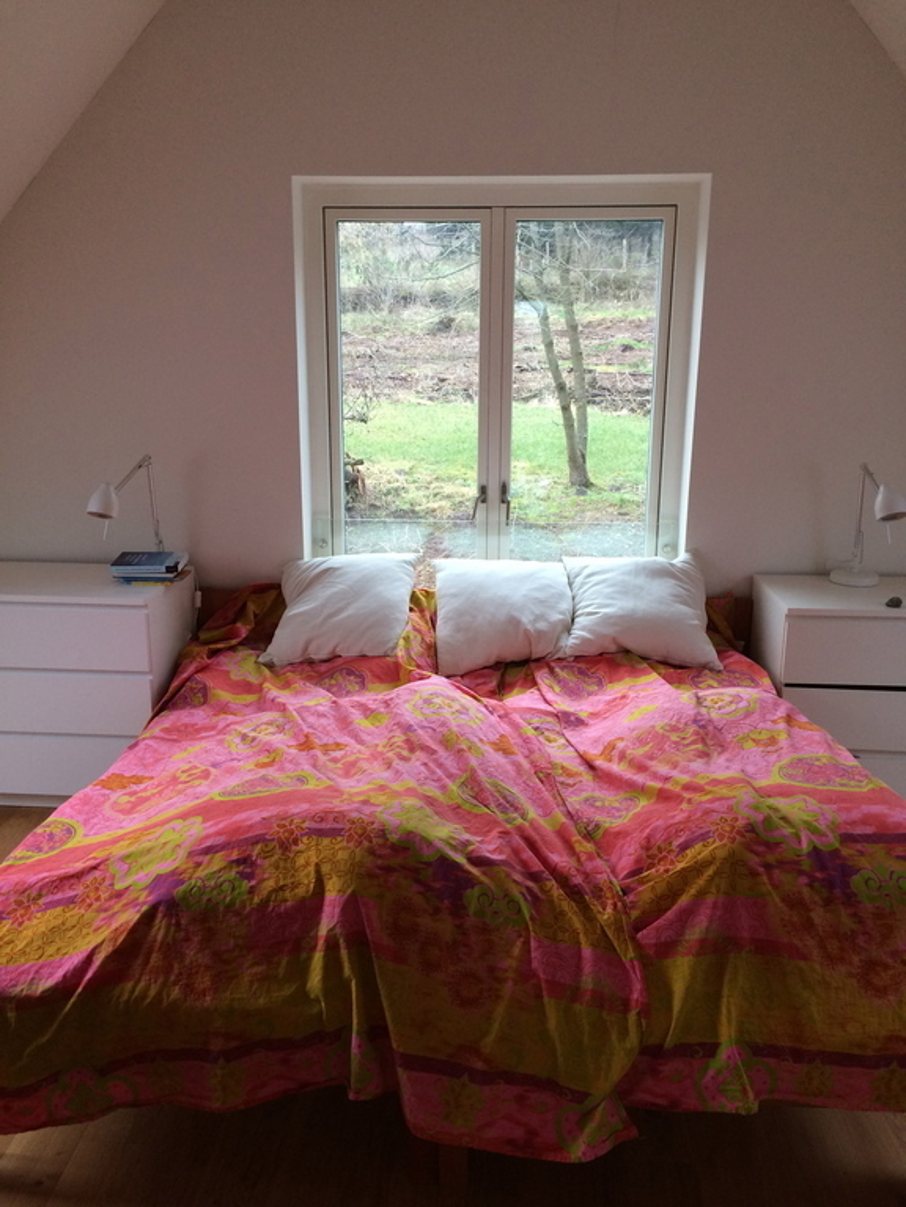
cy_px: 604
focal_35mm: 29
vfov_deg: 61.7
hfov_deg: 48.2
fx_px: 1012
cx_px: 453
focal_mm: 4.15
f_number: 2.2
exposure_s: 1/30
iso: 40
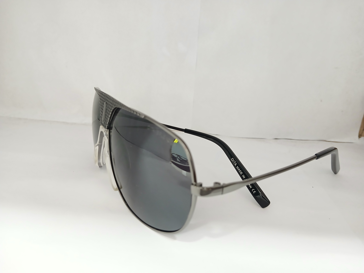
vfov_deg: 53.1
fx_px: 273
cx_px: 182
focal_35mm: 26
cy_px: 136
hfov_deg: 67.3
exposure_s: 1/33.3
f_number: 1.8
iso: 320
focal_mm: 3.98
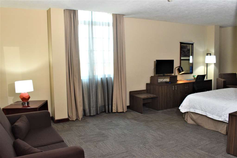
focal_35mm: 30
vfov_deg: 43.6
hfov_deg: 61.9
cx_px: 118
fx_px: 197
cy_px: 79
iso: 1250
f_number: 10
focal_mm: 20
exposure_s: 1/30
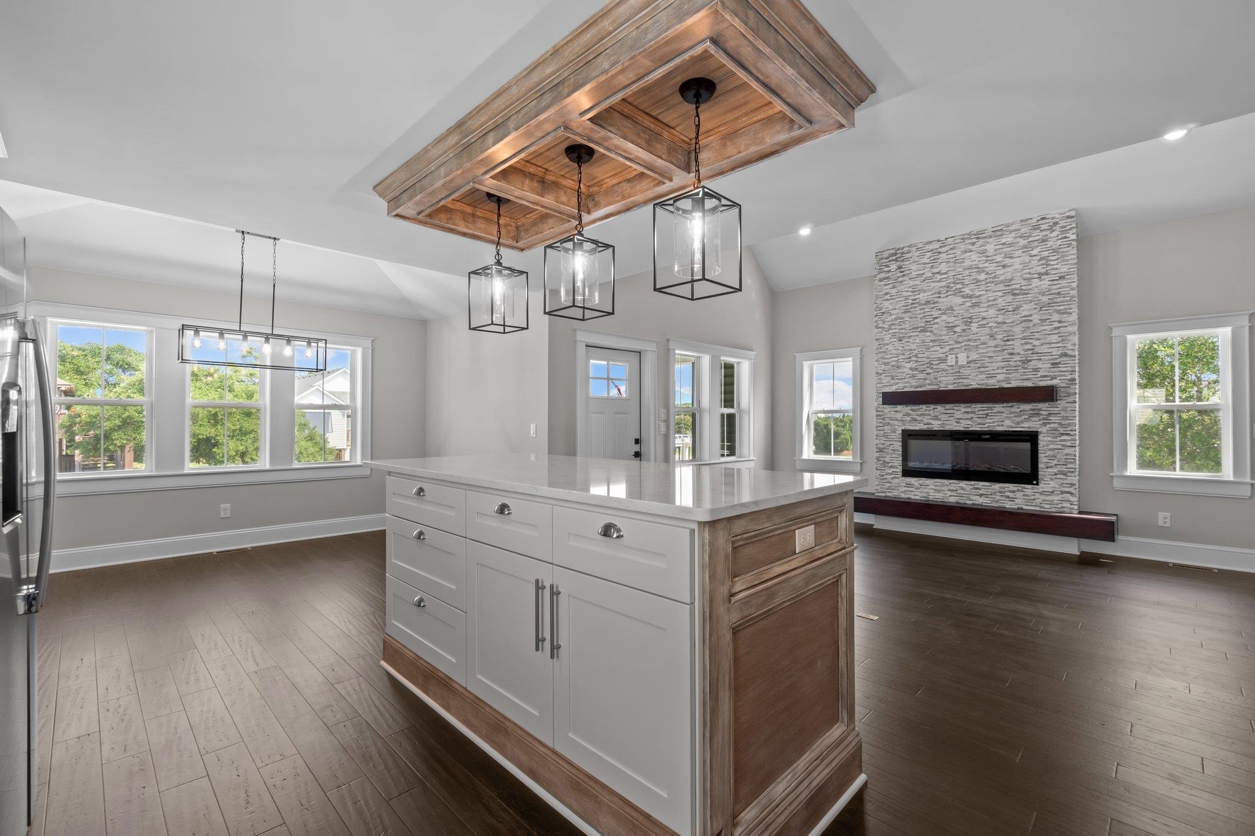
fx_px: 523
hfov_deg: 100.4
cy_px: 418
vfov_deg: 77.3
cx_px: 628
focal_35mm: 15
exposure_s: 1/4
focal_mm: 10
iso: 100
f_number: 8
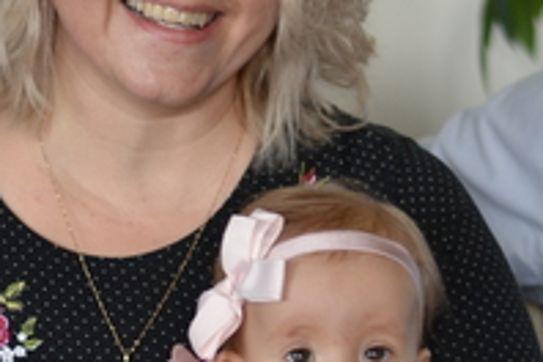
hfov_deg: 7.3
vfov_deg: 4.8
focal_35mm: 284
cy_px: 280
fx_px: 4283
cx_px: 222
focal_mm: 50
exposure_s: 1/60
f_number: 1.8
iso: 200
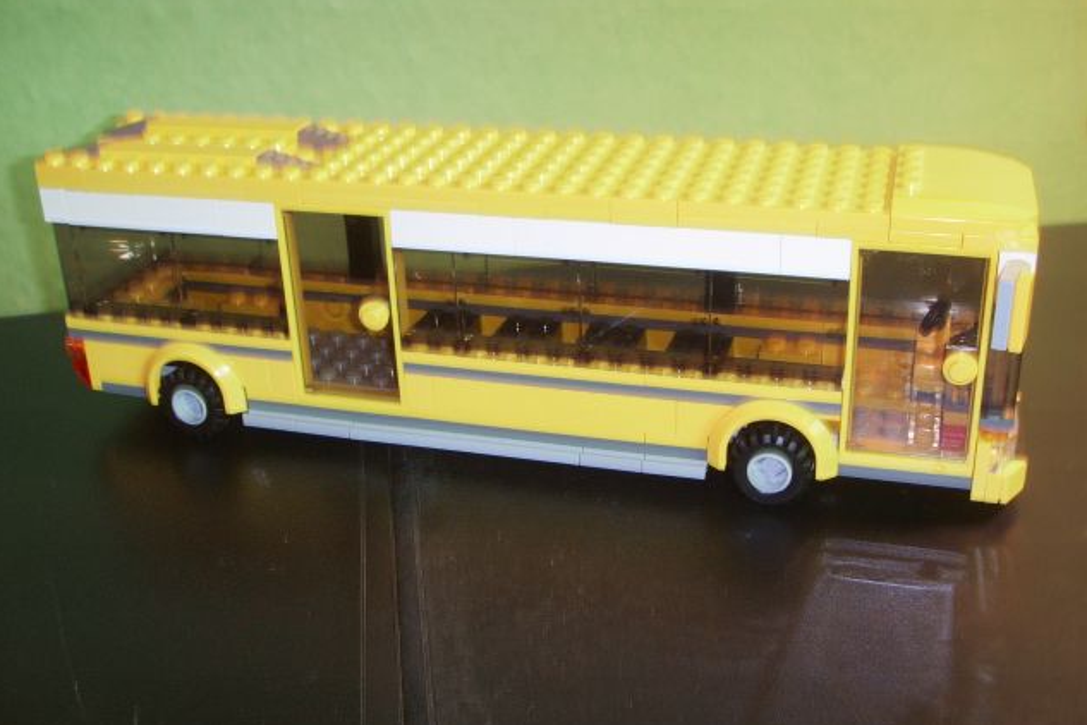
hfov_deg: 47.4
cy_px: 364
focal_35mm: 41
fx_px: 1238
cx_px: 539
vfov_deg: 32.6
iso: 100
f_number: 3.5
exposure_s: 1/45
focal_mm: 6.6
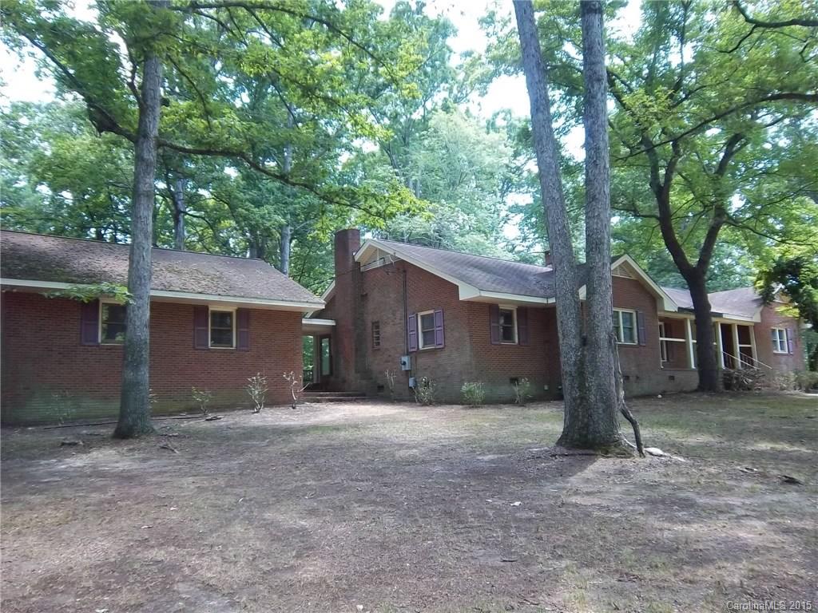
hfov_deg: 63.4
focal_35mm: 28
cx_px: 409
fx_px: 662
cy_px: 306
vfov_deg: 49.7
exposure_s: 1/80
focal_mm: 5.05
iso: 160
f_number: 3.5
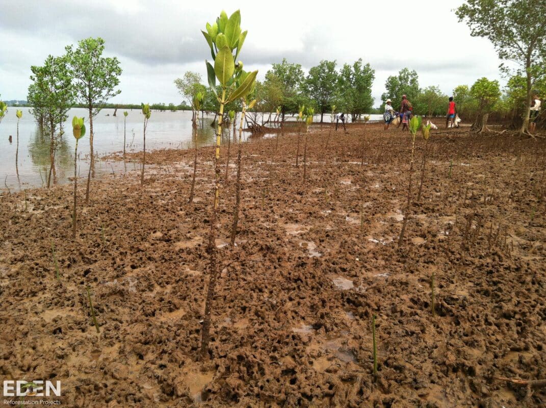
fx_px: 551
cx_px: 273
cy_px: 204
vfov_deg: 40.6
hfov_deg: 52.7
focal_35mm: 35
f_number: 2.8
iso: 80
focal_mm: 3.85
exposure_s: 1/800
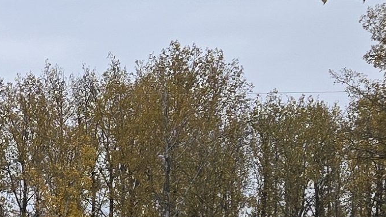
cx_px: -145
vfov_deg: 7.9
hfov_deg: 13.8
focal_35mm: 149
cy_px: 370
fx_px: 1524
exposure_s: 1/648
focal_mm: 5.4
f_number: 1.8
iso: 80
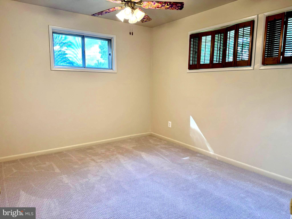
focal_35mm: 24
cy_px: 110
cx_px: 146
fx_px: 202
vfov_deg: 56.8
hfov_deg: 71.6
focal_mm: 6.76
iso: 200
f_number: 1.78
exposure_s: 1/120
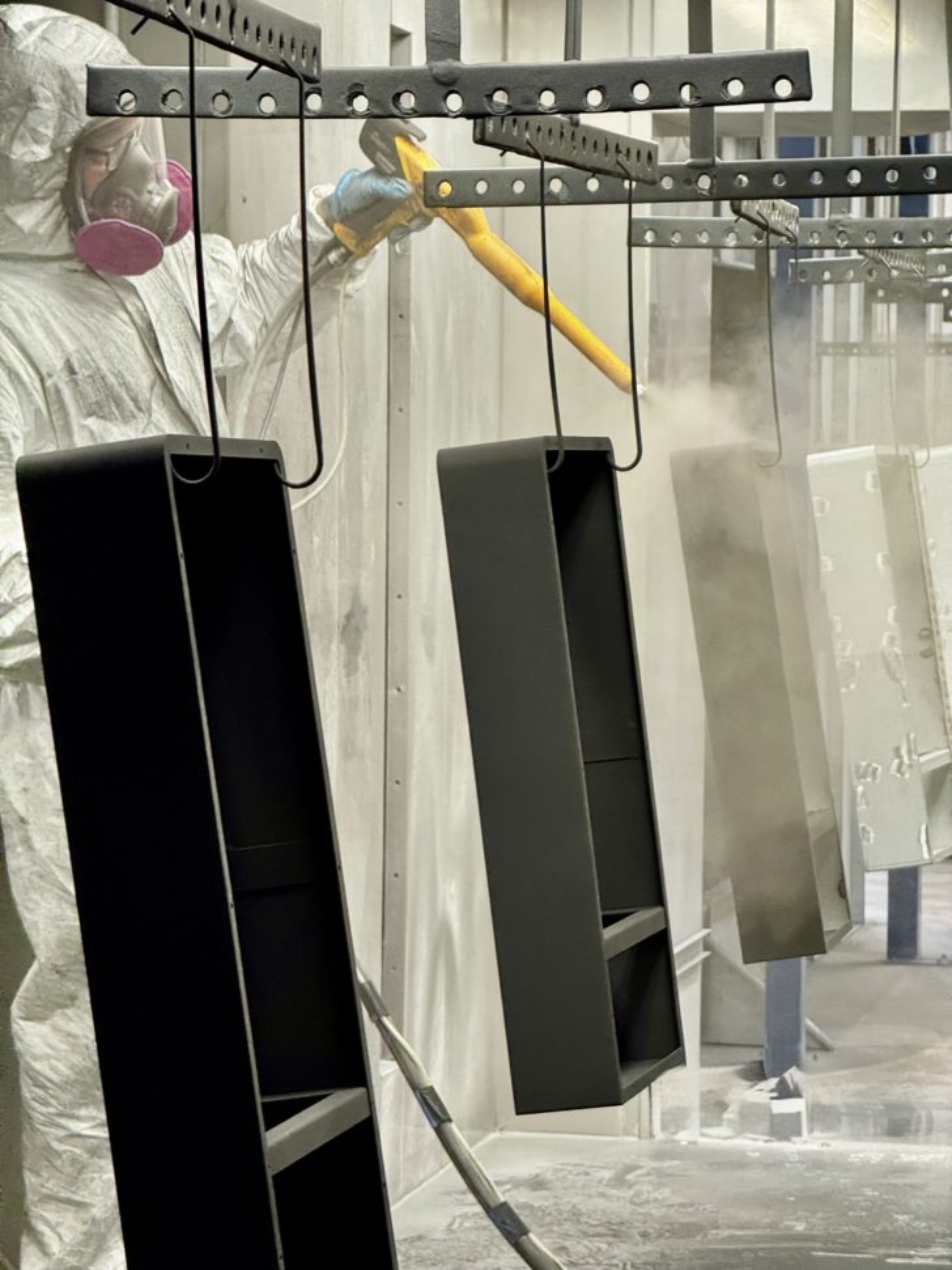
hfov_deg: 12.3
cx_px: 476
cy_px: 635
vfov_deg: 16.4
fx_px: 4401
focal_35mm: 120
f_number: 2.8
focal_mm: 15.66
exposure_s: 1/60
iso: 320
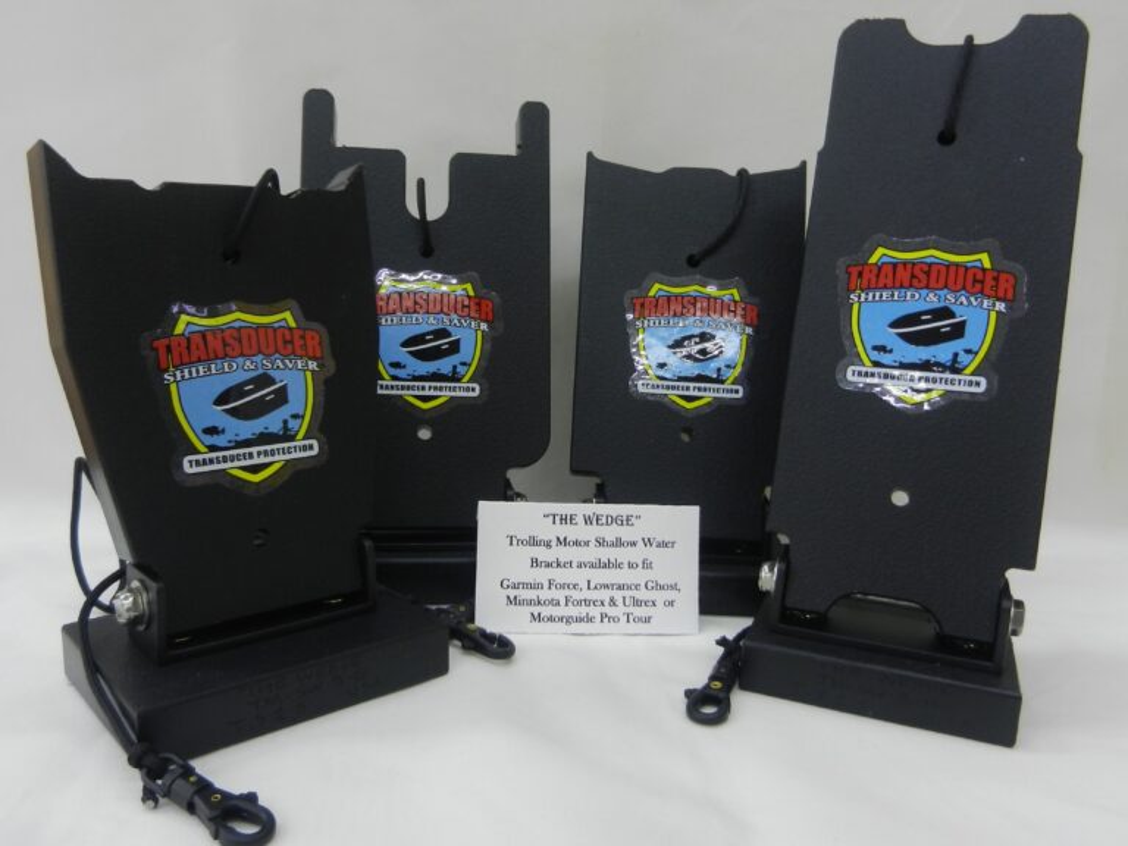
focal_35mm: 25
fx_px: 815
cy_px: 423
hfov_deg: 69.4
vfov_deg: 54.9
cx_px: 564
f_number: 3.5
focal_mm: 4.5
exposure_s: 1/30
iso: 160
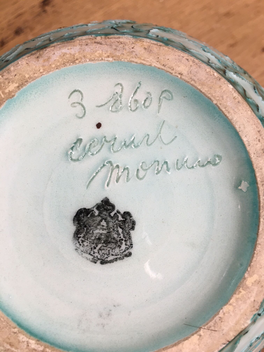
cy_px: 176
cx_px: 132
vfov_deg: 61.7
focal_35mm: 29
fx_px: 295
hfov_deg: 48.2
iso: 125
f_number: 2.2
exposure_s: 1/33
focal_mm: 4.15
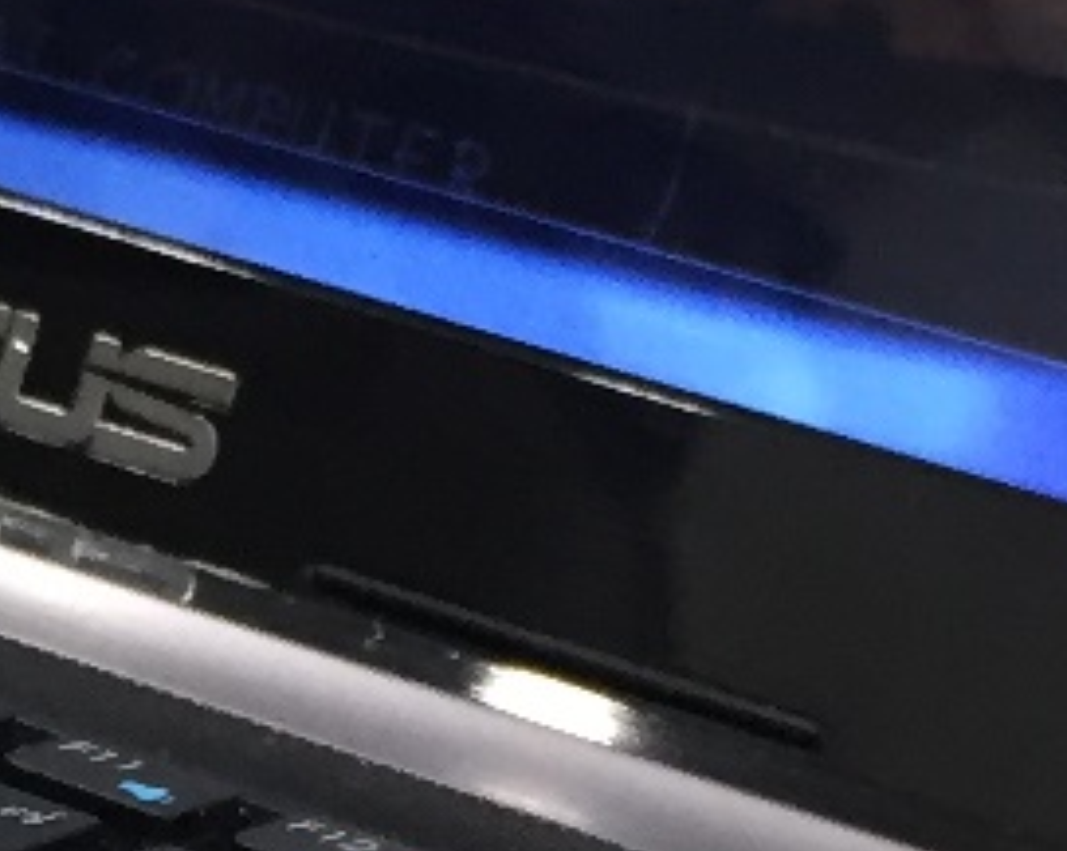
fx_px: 5363
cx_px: 106
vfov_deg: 8.9
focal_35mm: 170
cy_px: 1278
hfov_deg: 11.3
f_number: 2.2
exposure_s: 1/33
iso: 125
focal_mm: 4.15
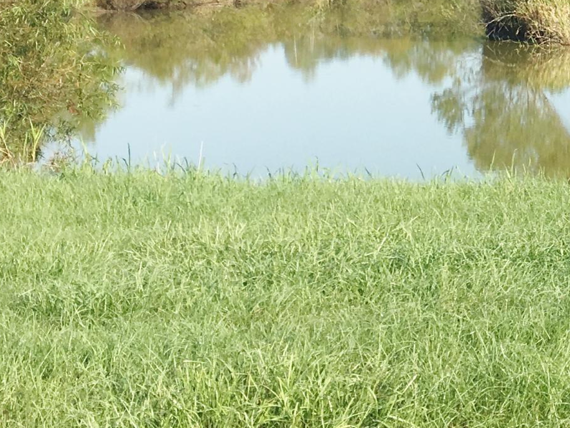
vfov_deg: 14.8
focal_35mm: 95
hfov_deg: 19.5
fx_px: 1564
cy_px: -143
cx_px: 667
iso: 25
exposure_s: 1/1304
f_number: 2.2
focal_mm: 4.15
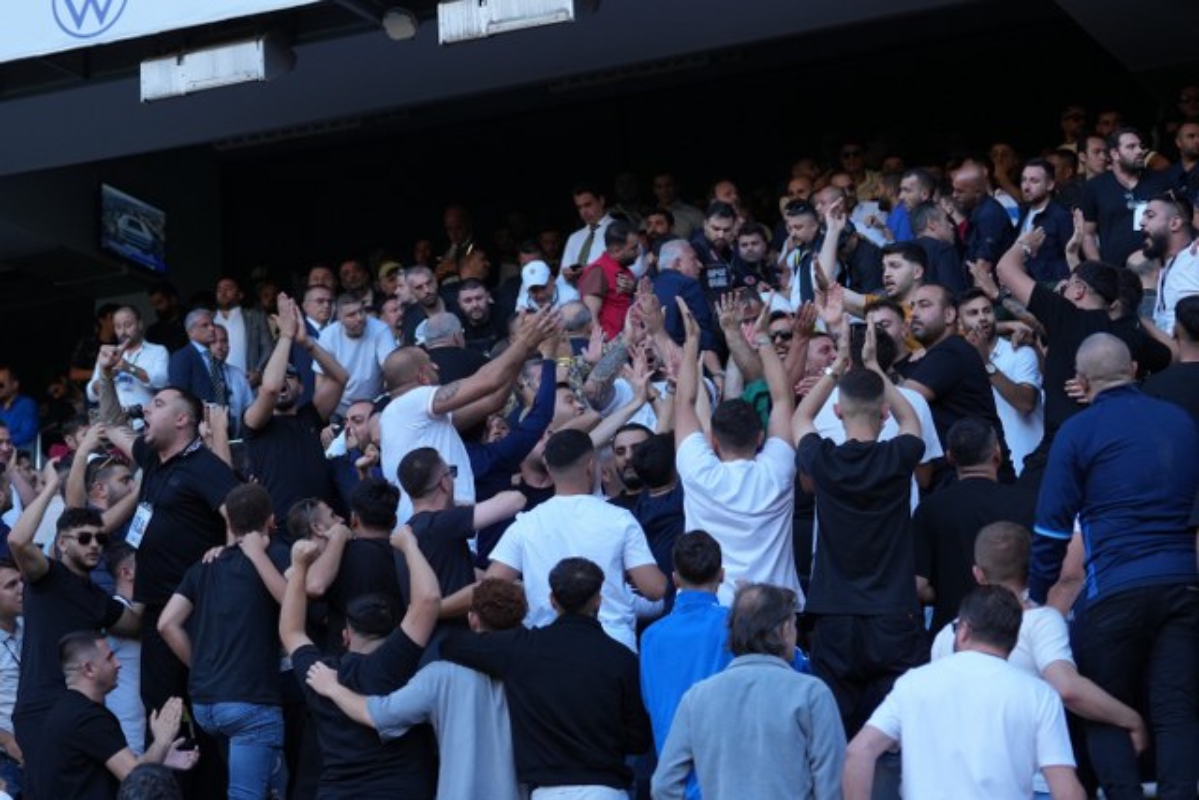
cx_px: 600
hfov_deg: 19.5
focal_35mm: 105
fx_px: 3498
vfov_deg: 13.0
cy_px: 400
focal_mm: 70
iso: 1000
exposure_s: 1/1000
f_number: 3.2
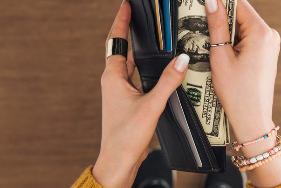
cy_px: 101
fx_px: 906
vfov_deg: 11.8
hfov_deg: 17.6
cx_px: 160
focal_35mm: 116
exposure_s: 1/200
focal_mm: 70
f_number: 9
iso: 100
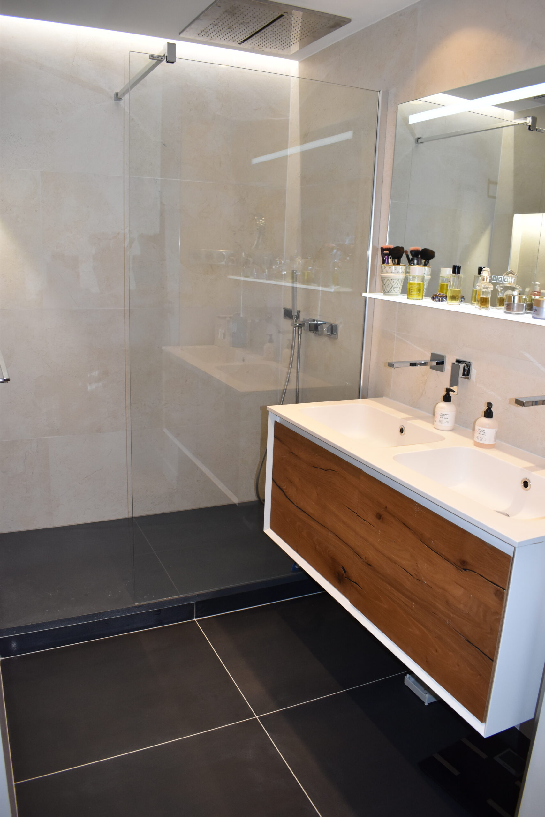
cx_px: 272
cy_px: 408
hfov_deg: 47.9
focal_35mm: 27
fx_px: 613
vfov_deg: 67.4
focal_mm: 18
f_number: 5
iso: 800
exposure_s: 1/100
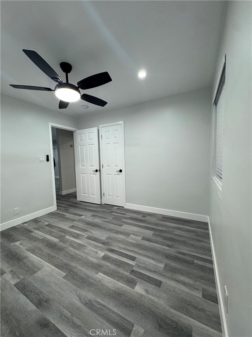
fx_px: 136
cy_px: 168
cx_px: 126
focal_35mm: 14
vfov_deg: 102.1
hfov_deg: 85.7
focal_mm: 2.22
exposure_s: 1/120
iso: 125
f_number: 2.2
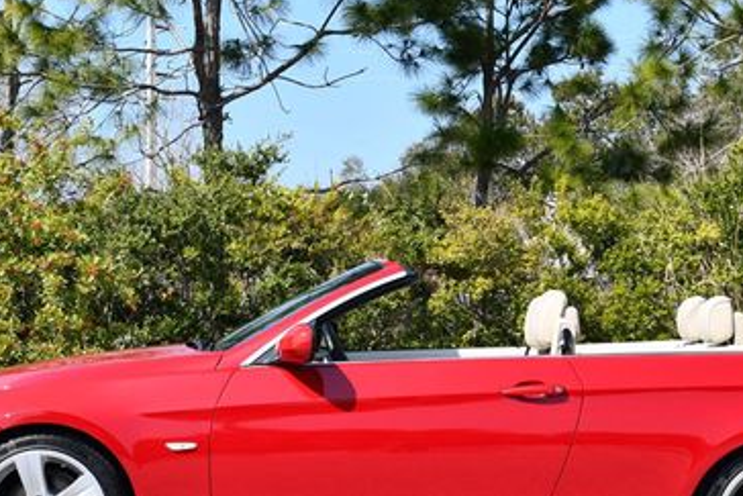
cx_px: 445
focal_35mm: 102
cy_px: 229
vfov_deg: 13.4
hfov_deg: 20.0
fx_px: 2106
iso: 125
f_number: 8
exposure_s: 1/250
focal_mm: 29
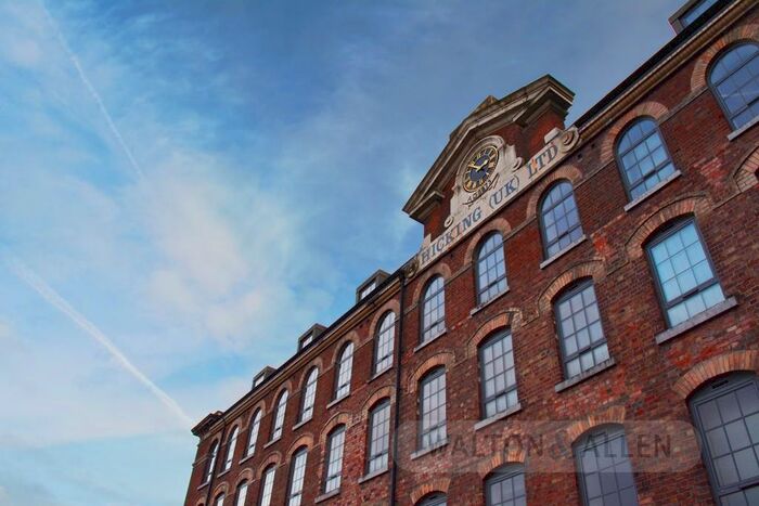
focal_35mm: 27
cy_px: 253
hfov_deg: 67.4
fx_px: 569
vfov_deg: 47.9
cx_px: 380
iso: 400
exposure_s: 1/400
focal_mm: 18
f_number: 10
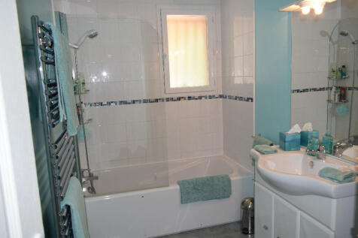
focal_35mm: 27
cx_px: 179
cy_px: 119
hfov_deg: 67.4
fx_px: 268
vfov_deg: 47.9
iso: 800
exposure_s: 1/100
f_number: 5
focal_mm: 18
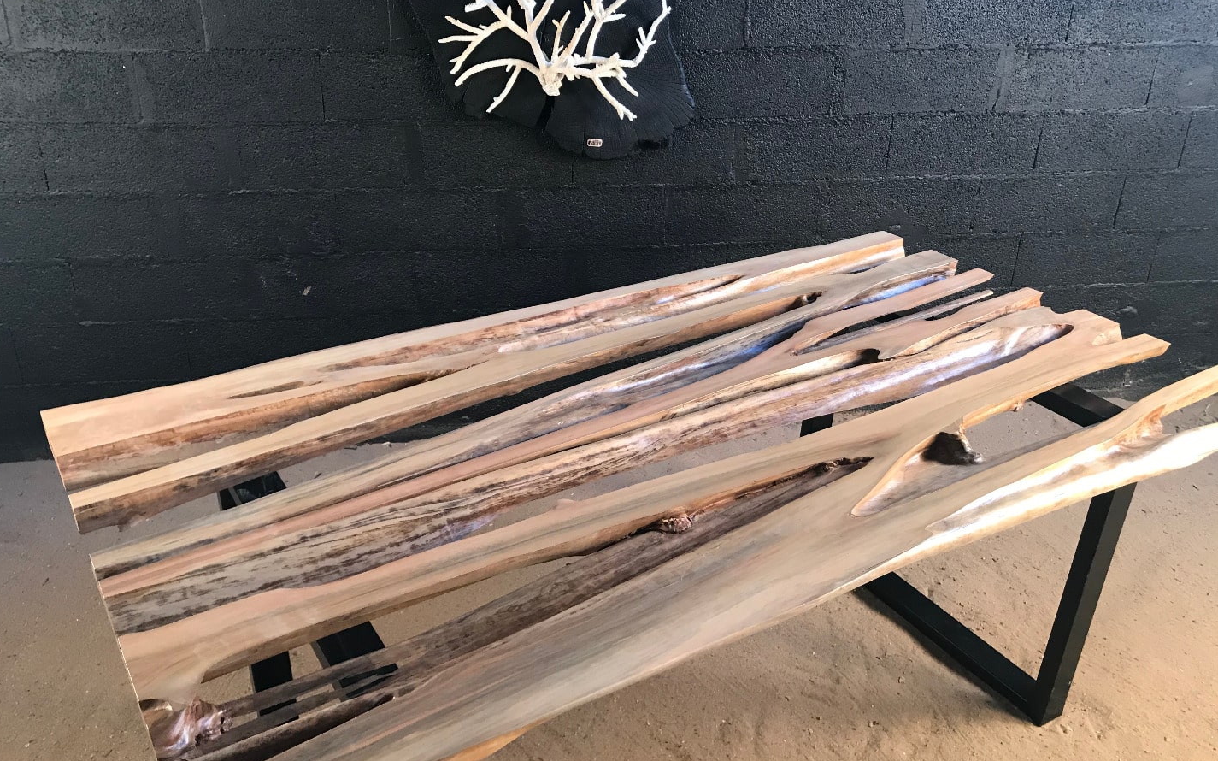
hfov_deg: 62.9
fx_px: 996
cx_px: 603
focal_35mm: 30
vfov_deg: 41.8
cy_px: 358
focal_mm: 3.99
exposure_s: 1/25
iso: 40
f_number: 1.8
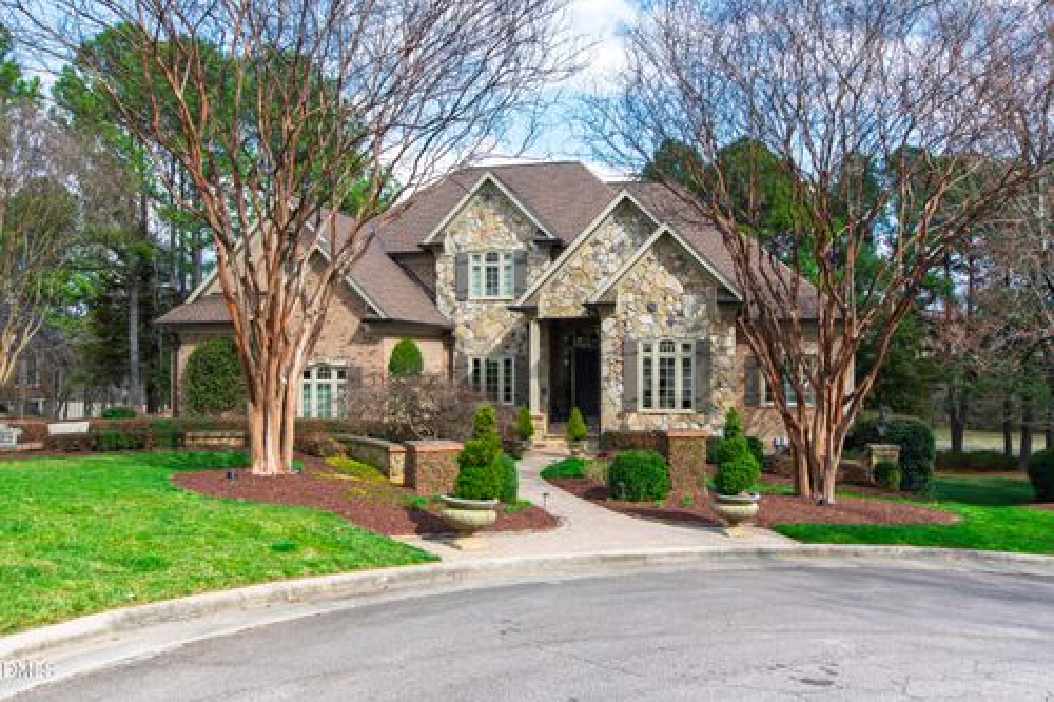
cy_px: 351
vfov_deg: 47.9
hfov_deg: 67.4
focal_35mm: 27
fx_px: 790
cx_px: 527
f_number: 8
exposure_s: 1/200
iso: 250
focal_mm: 18
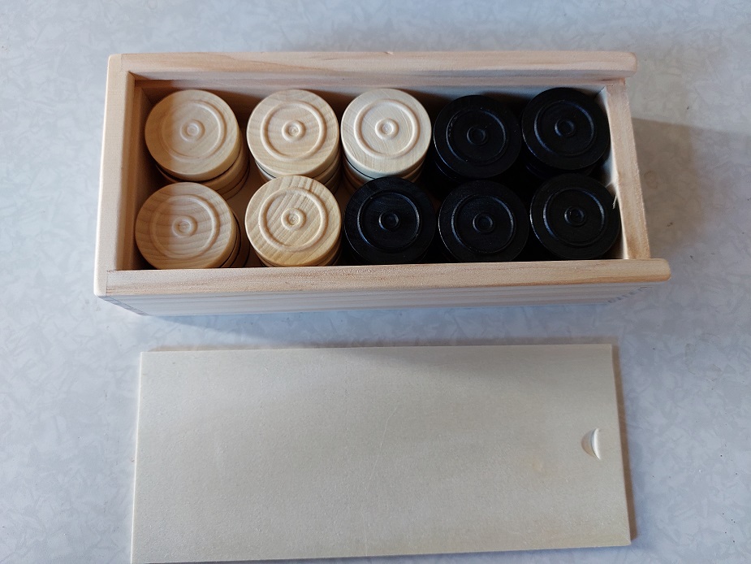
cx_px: 376
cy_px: 282
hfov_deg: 71.6
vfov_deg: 56.8
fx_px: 521
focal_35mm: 24
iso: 250
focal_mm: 5.23
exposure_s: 1/60
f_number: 1.8
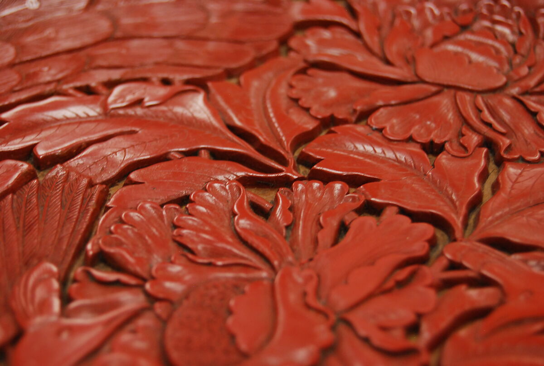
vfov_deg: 16.6
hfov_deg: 24.6
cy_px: 183
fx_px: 1249
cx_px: 272
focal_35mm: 82
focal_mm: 55
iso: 800
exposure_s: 1/30
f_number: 5.6
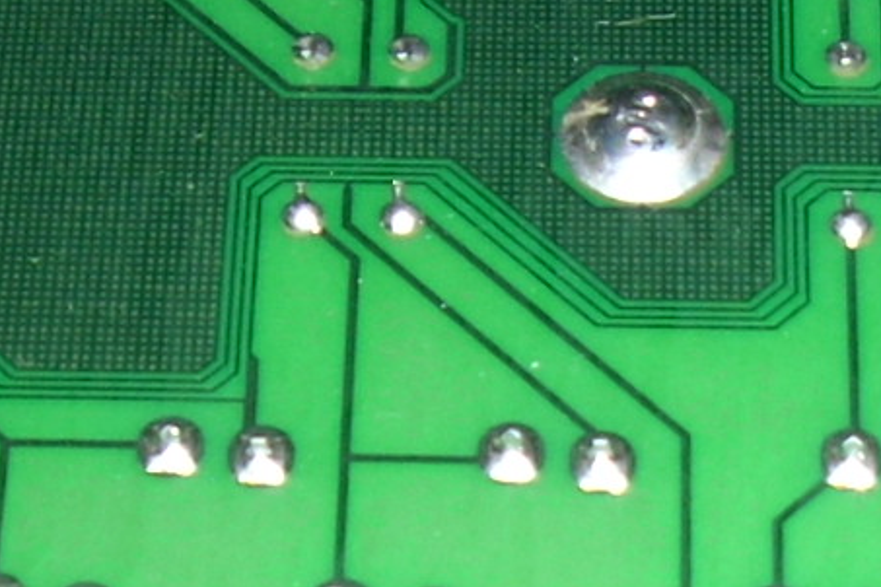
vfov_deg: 7.8
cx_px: 541
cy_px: 744
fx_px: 4258
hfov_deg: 11.8
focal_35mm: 174
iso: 64
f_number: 2.8
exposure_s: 1/60
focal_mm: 6.2
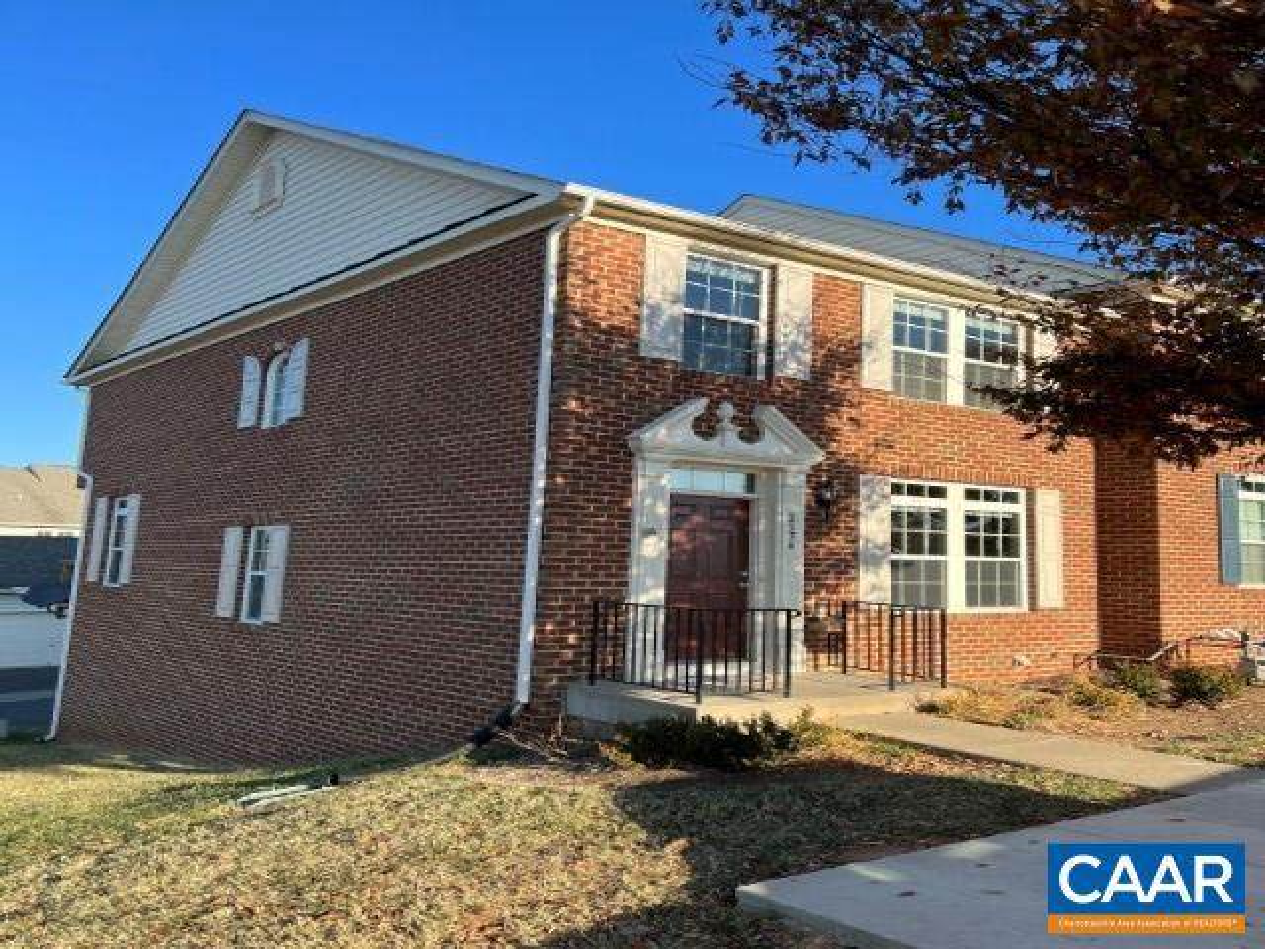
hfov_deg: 67.3
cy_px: 474
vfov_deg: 53.1
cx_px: 632
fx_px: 950
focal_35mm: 26
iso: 50
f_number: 1.5
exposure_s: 1/1779
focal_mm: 5.7
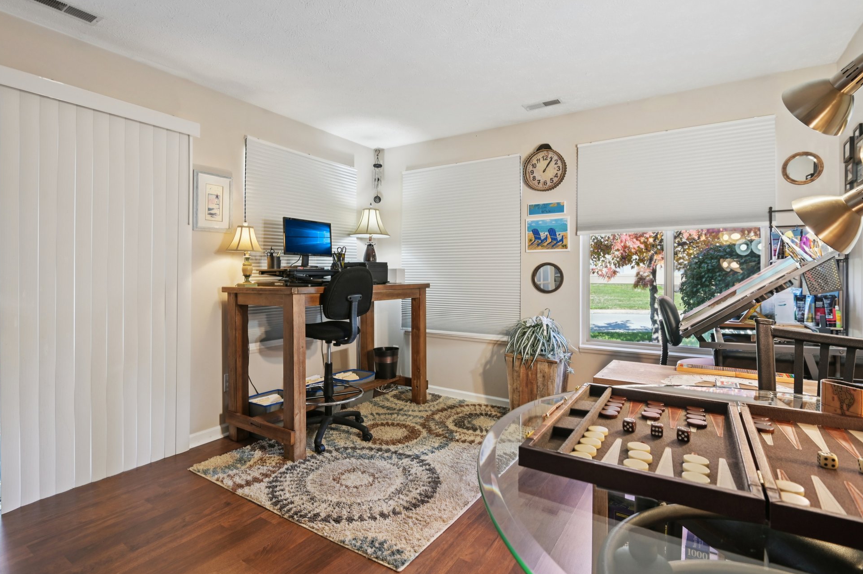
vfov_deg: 70.3
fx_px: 407
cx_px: 427
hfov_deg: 93.3
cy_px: 281
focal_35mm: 17
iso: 140
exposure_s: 1/15
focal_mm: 16
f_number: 8
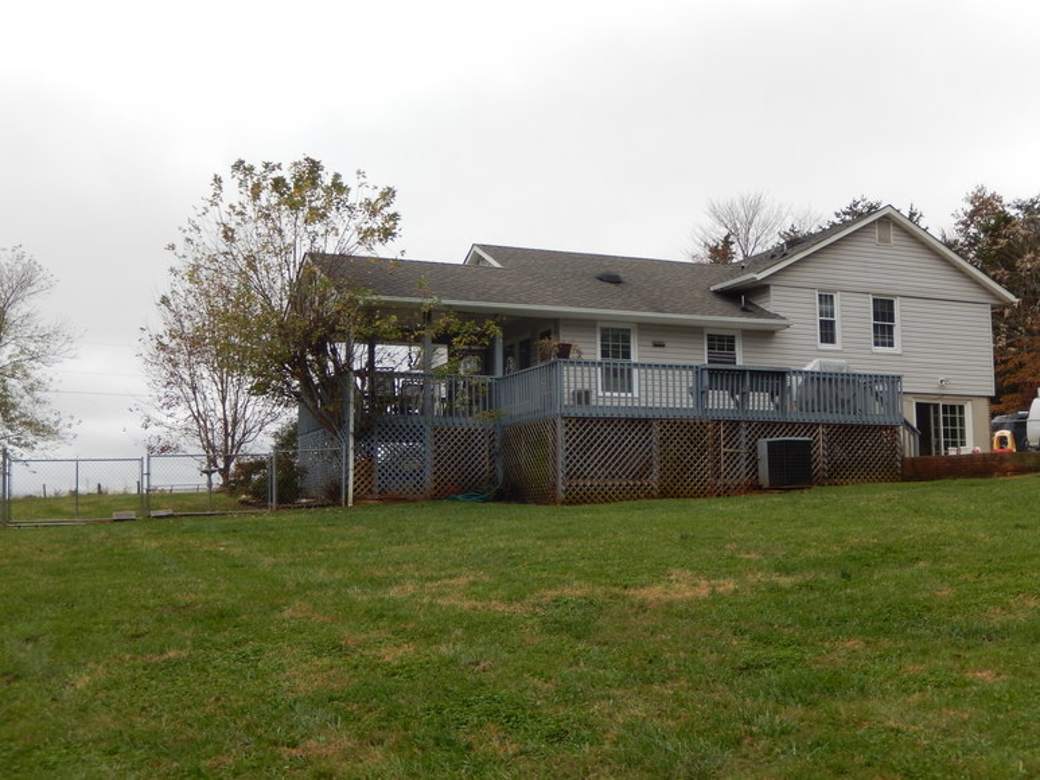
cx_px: 520
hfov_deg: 45.8
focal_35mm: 41
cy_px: 390
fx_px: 1232
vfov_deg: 35.1
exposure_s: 1/200
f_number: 4.2
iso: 125
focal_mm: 7.3
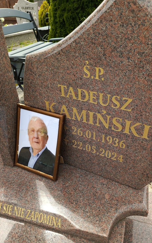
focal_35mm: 27
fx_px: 179
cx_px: 95
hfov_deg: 45.6
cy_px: 122
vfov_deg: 68.4
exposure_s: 1/200
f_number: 1.75
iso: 61
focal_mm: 5.25
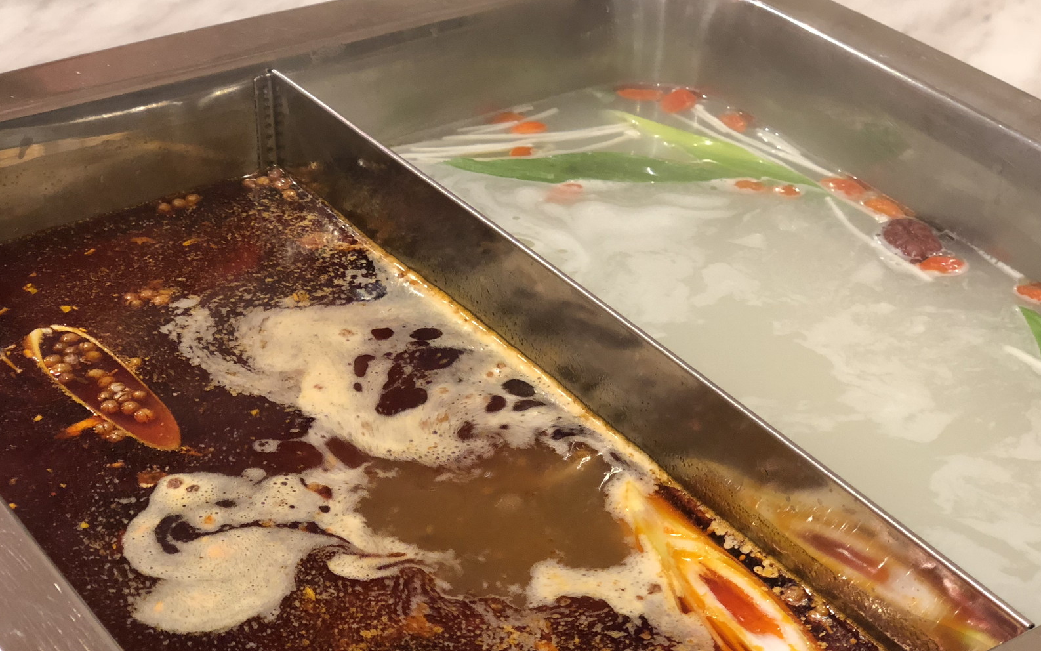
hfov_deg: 29.4
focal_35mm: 70
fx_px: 1986
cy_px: 394
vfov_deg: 18.6
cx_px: 509
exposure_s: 1/33
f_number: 2.4
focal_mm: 6
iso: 125
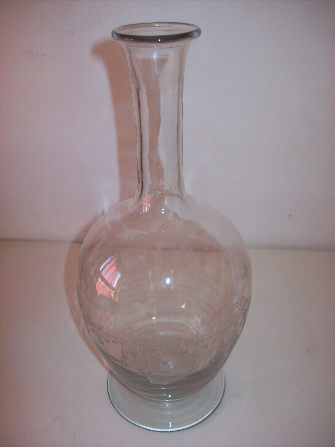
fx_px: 465
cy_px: 224
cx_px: 168
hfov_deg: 39.6
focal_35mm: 36
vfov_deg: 51.4
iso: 80
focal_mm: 6
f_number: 2.7
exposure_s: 1/64
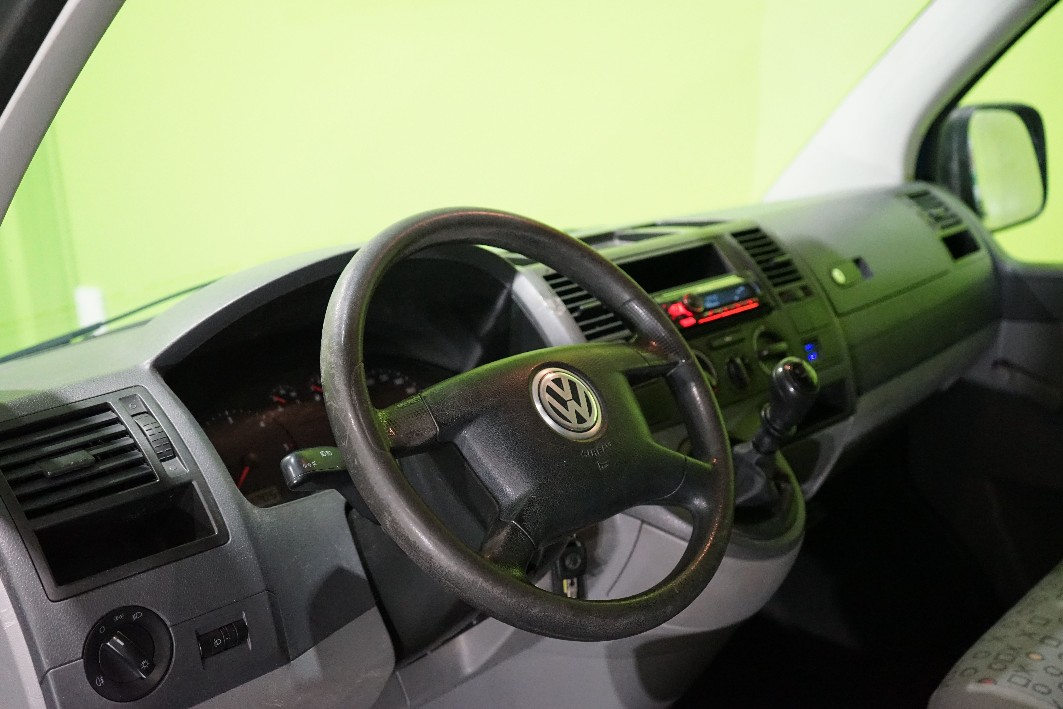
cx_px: 532
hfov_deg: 49.6
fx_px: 1151
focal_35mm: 39
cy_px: 354
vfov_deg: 34.2
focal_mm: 39
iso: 6400
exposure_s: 1/100
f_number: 4
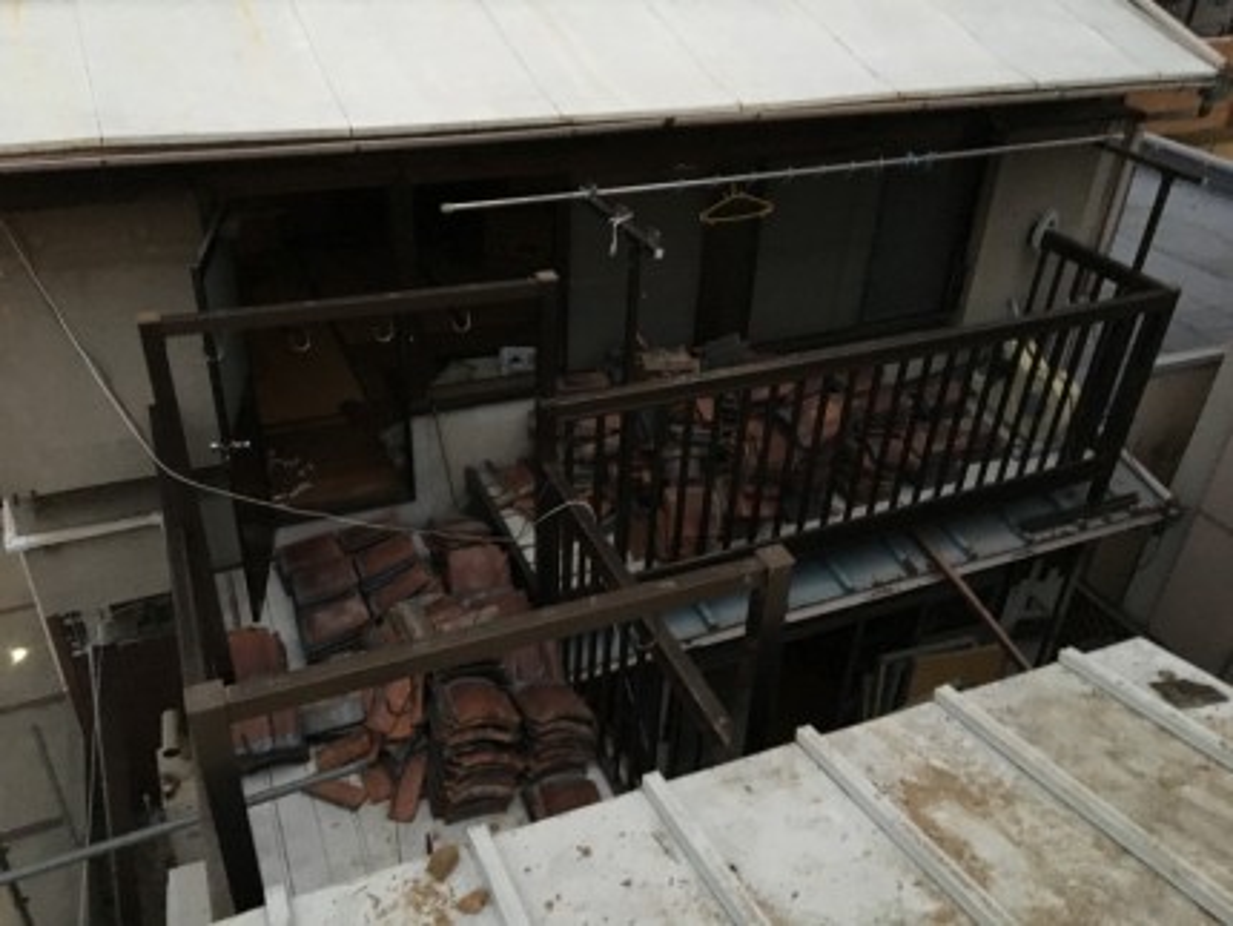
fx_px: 1034
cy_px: 463
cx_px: 616
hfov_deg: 61.6
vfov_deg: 48.3
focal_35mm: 29
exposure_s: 1/15
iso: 500
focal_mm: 4.15
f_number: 2.2
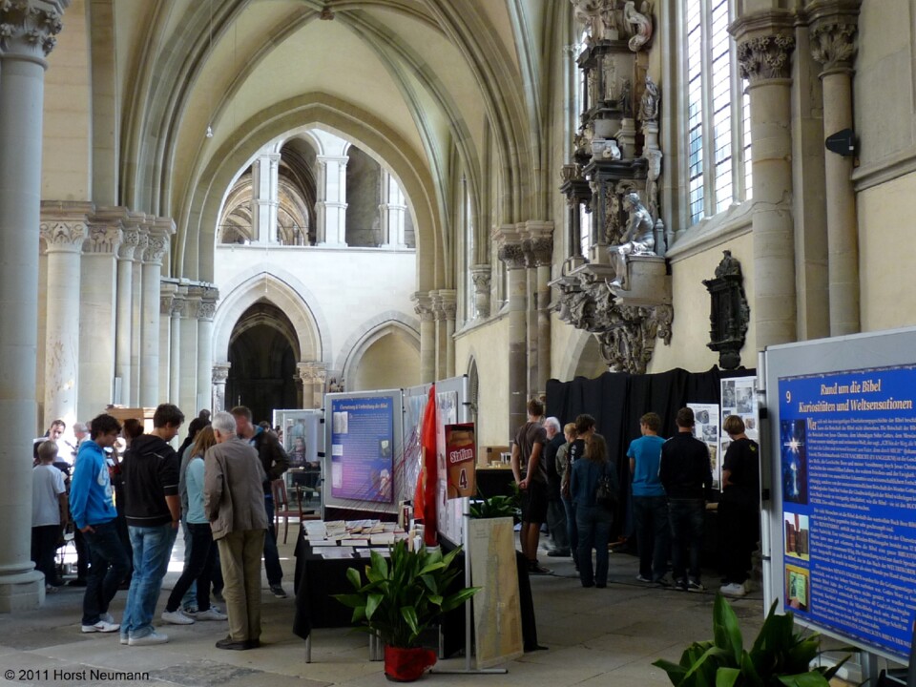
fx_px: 1058
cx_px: 458
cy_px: 344
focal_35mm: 40
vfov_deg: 36.0
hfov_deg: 46.8
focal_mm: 4.9
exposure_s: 1/30
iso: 125
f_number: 2.8
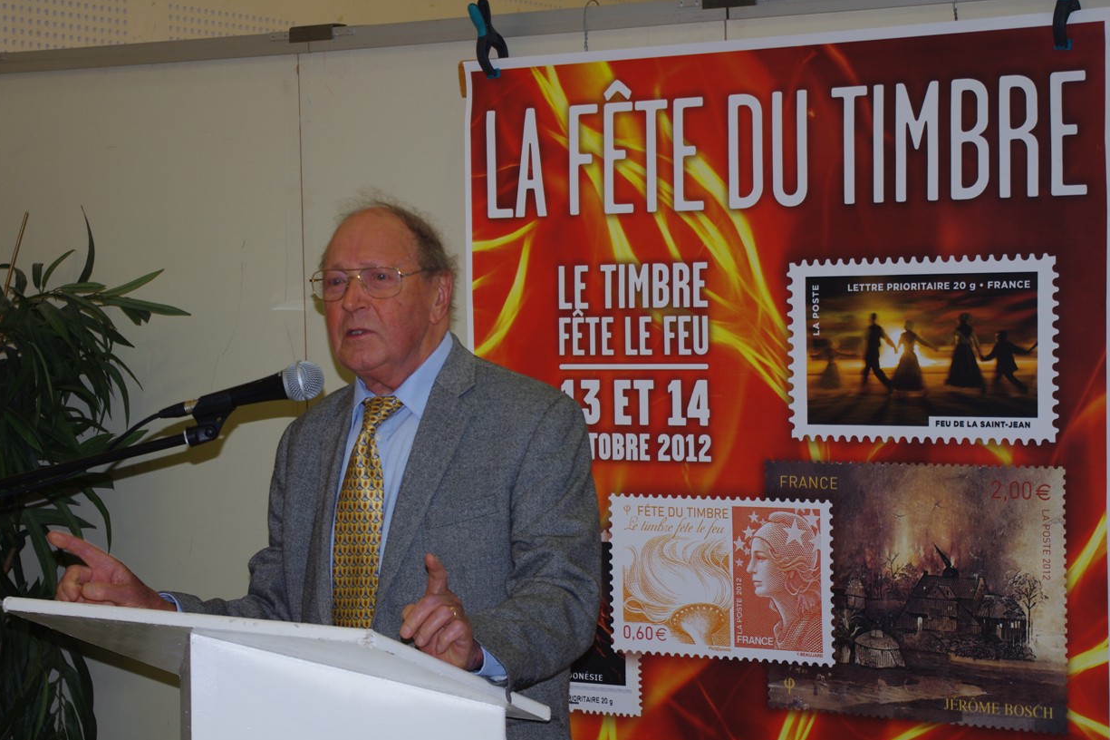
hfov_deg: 23.6
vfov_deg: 15.9
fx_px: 2651
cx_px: 533
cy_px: 365
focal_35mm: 86
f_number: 5.6
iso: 200
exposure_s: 1/40
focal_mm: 55
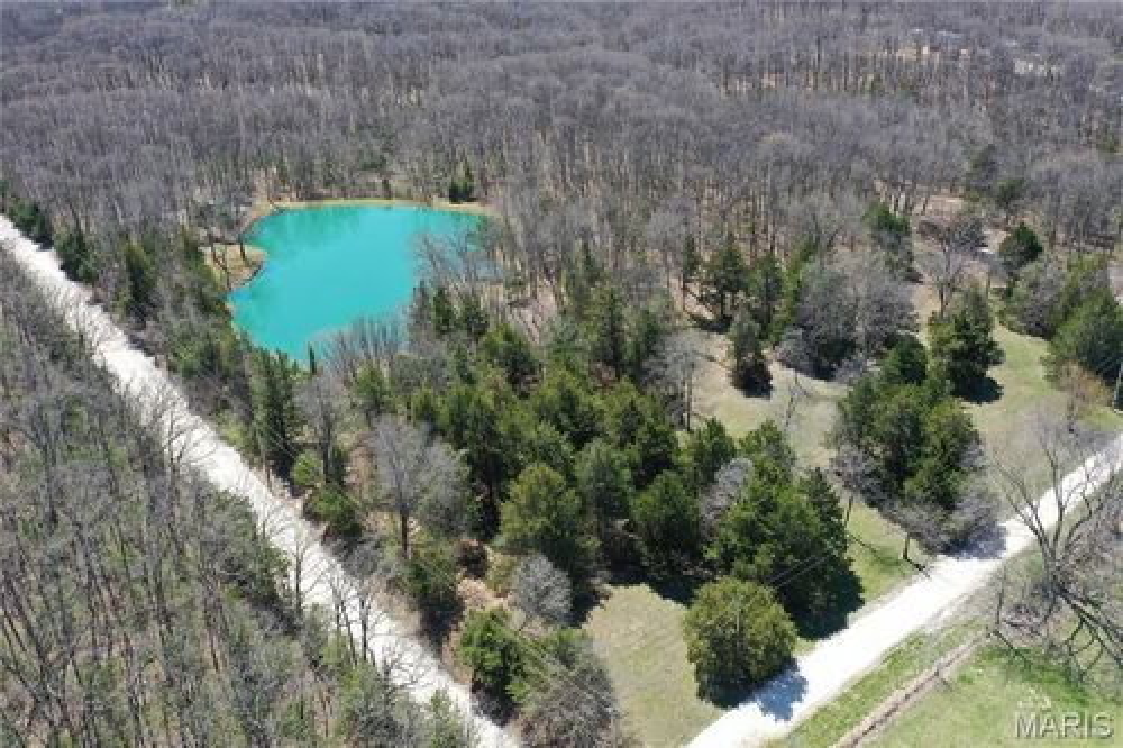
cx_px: 562
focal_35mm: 28
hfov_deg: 65.5
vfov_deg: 46.4
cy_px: 374
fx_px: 873
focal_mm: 10.26
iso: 100
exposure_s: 1/200
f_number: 5
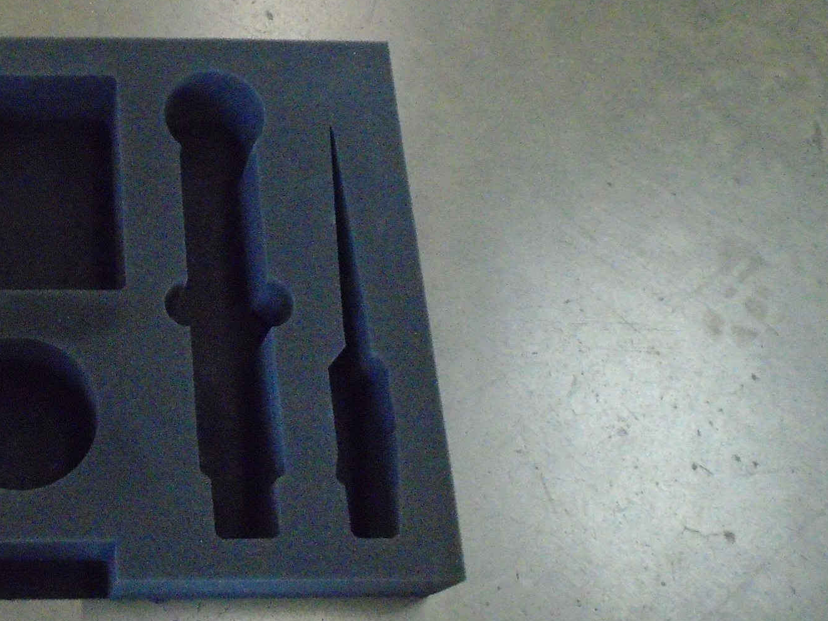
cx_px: 49
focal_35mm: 51
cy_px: 264
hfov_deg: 34.9
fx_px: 1220
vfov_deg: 28.5
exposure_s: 1/50
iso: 800
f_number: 3.2
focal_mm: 4.6
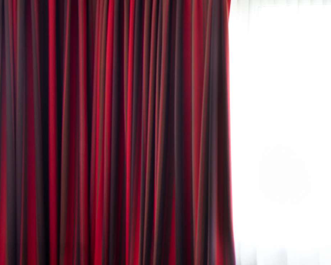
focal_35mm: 102
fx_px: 999
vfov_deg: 15.0
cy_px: 190
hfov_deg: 14.9
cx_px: 688
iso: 125
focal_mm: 26
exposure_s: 1/4
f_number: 8
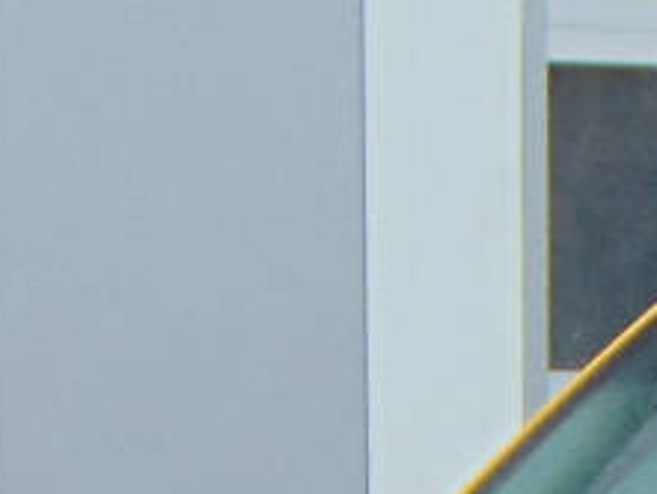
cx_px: 1148
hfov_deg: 5.4
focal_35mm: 362
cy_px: 1286
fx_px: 6874
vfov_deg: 4.0
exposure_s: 1/125
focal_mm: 9
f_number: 3.5
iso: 80
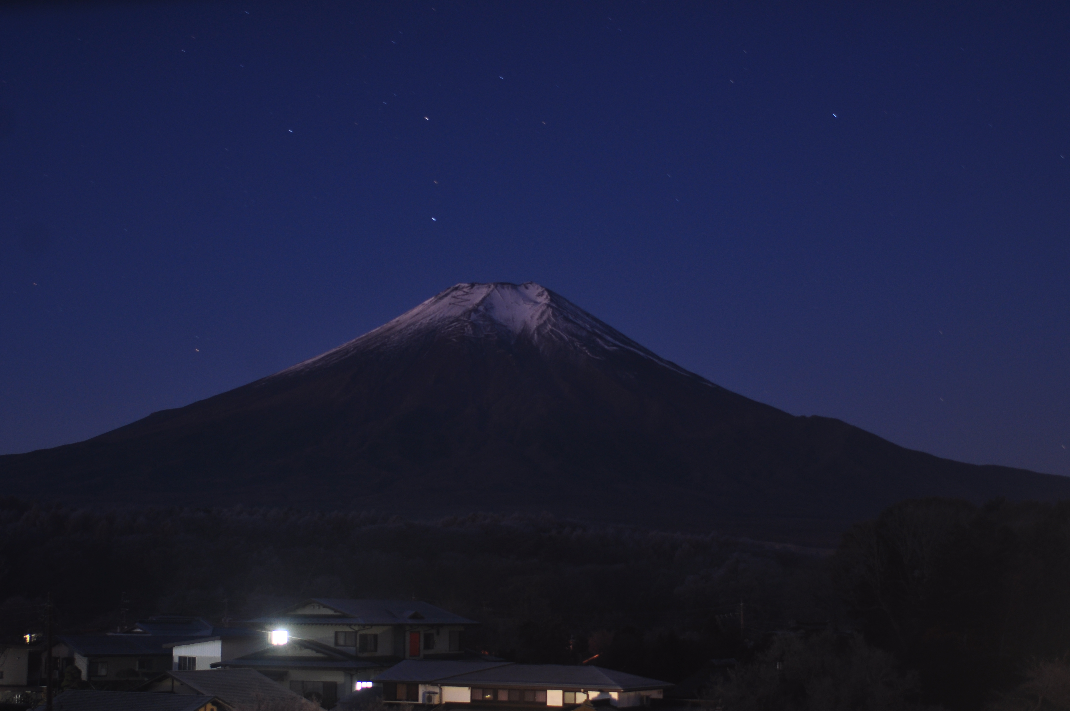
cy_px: 356
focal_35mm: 54
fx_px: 1603
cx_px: 535
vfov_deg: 25.0
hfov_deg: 36.9
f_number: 3.8
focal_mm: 36
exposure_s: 30
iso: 200
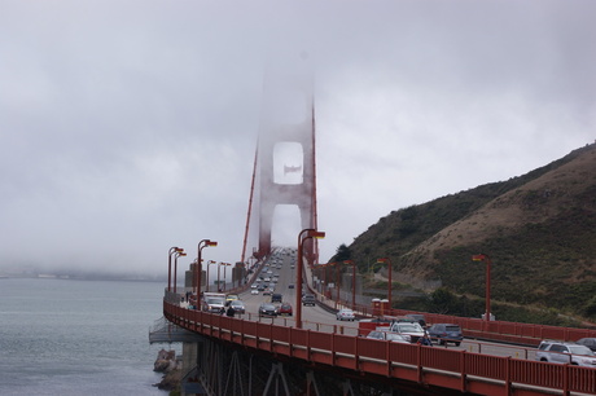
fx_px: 1117
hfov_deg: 29.9
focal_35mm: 68
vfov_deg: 20.1
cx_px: 298
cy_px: 198
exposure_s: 1/200
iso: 100
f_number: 9
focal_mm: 45
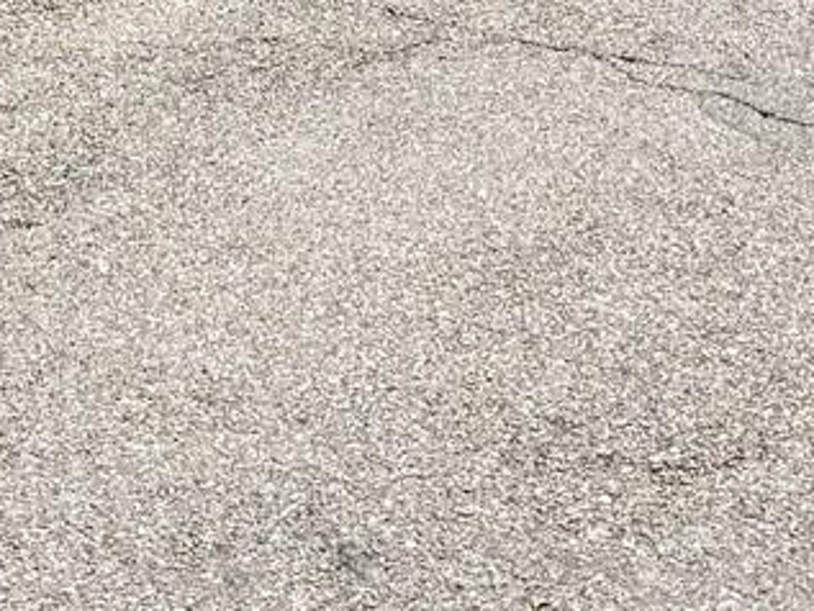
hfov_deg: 16.2
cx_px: 257
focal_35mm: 121
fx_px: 2846
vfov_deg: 10.7
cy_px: -775
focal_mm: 6.76
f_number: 1.78
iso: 80
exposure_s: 1/5319
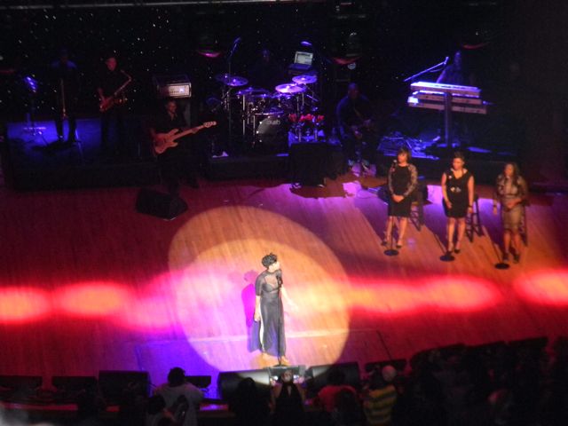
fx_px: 2428
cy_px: 213
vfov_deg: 10.0
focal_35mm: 148
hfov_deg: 13.3
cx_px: 284
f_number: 5
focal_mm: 26.8
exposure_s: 1/30
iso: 800
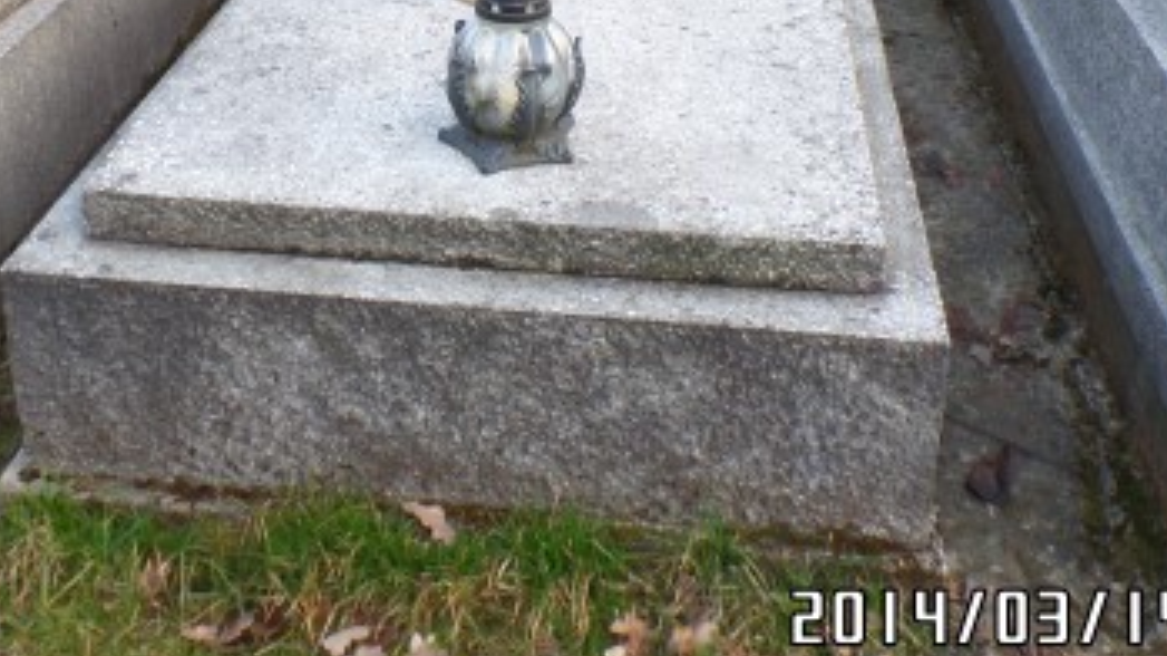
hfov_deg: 44.5
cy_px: -70
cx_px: 522
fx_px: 1423
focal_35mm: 46
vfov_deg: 24.2
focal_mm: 4.1
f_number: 3.5
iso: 100
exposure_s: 1/45
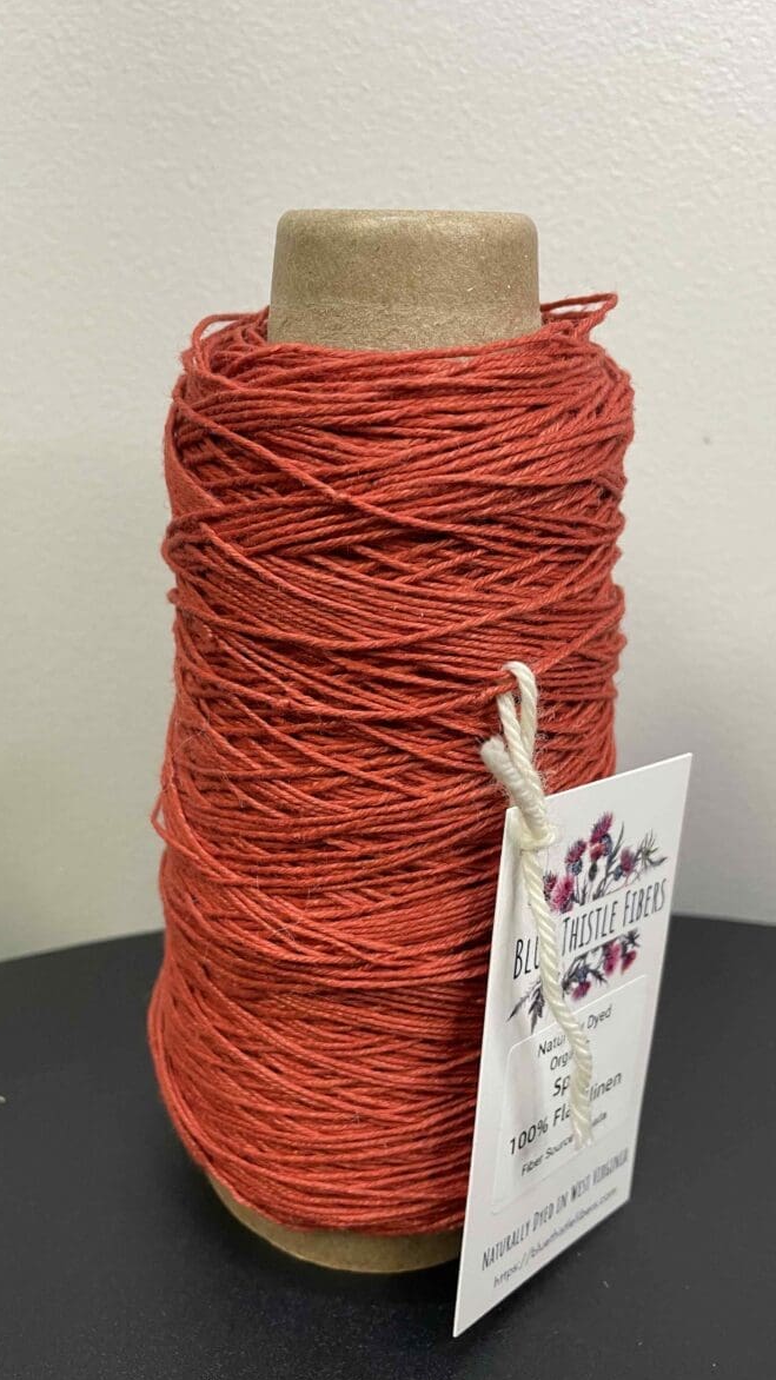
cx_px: 373
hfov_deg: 40.2
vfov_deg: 66.1
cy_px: 705
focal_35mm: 29
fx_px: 1061
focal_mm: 4.2
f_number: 1.6
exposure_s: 1/60
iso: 100
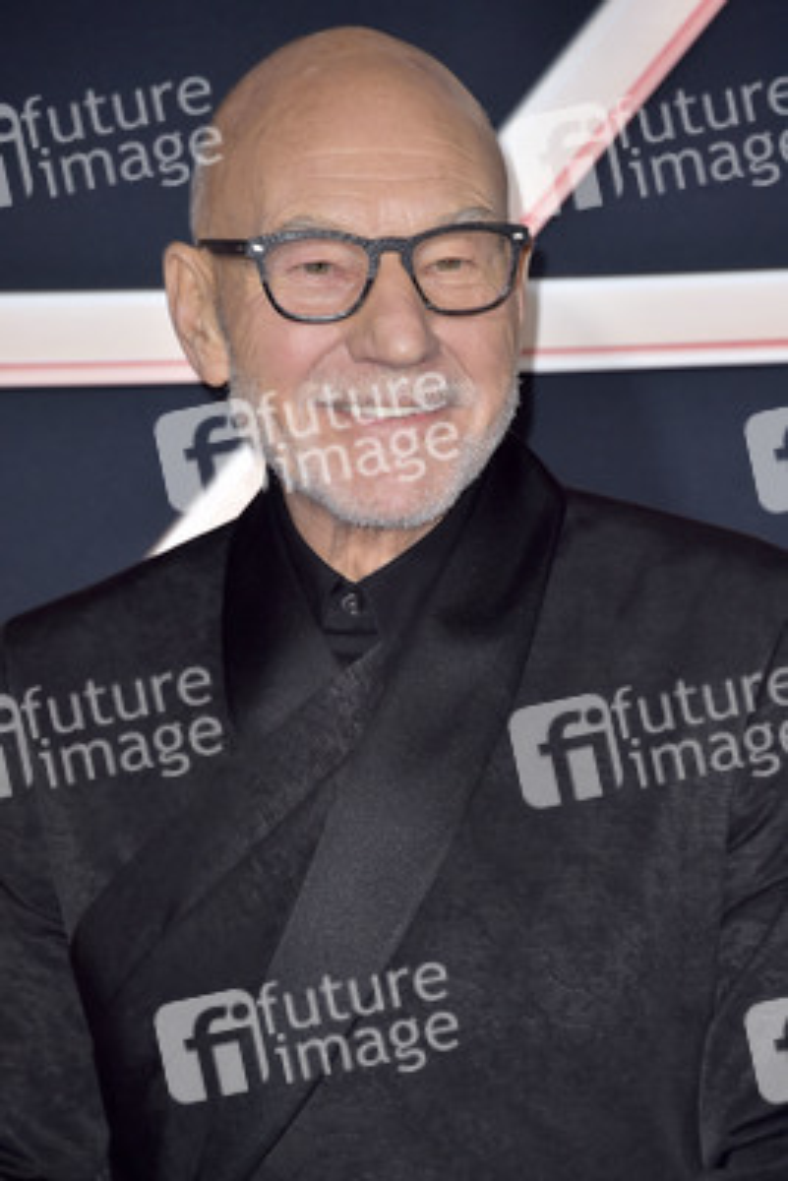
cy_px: 590
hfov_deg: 5.5
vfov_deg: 8.2
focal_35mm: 250
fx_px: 8201
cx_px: 394
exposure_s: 1/250
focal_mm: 250
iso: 500
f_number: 7.1
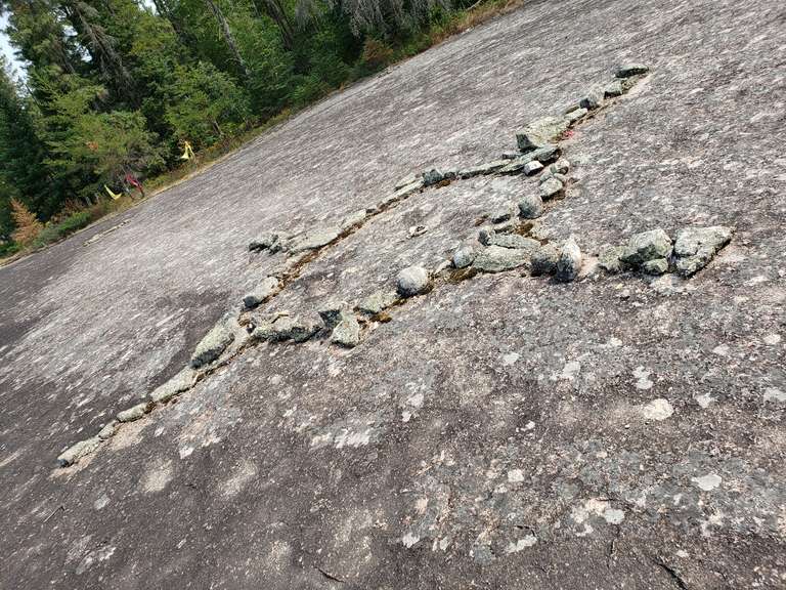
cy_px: 295
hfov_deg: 67.3
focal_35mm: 26
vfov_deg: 53.1
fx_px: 590
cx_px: 393
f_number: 2.4
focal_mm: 4.3
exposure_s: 1/594
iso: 50
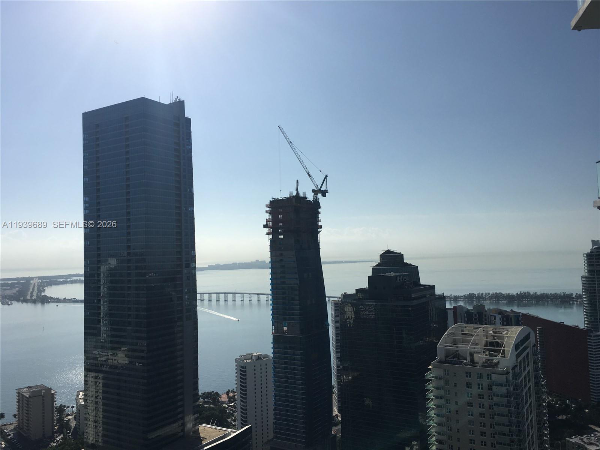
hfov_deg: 61.7
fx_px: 503
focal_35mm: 29
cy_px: 225
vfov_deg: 48.2
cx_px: 300
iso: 25
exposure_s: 1/6410
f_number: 2.2
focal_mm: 4.15
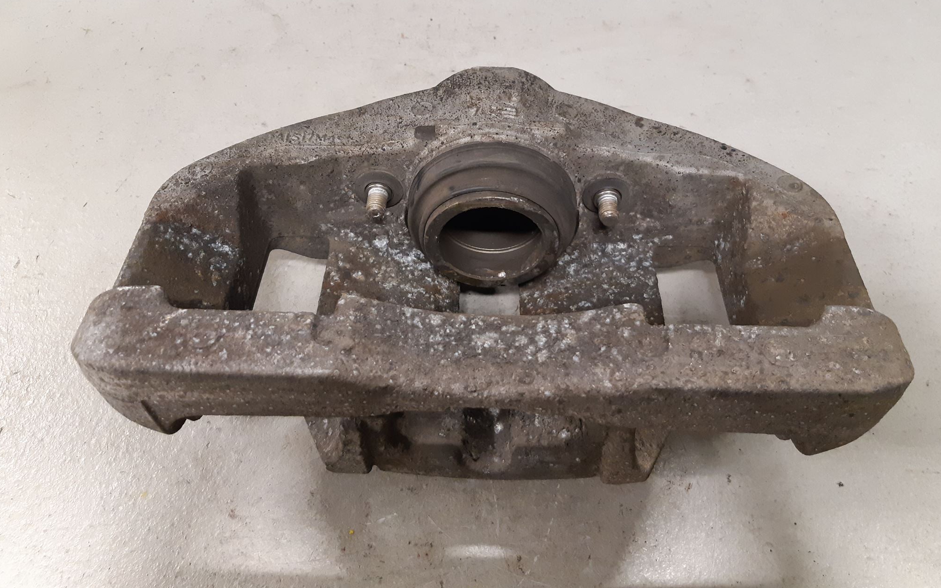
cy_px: 256
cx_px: 475
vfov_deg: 44.4
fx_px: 718
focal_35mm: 28
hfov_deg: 66.5
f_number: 1.7
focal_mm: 3.93
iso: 320
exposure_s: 1/50
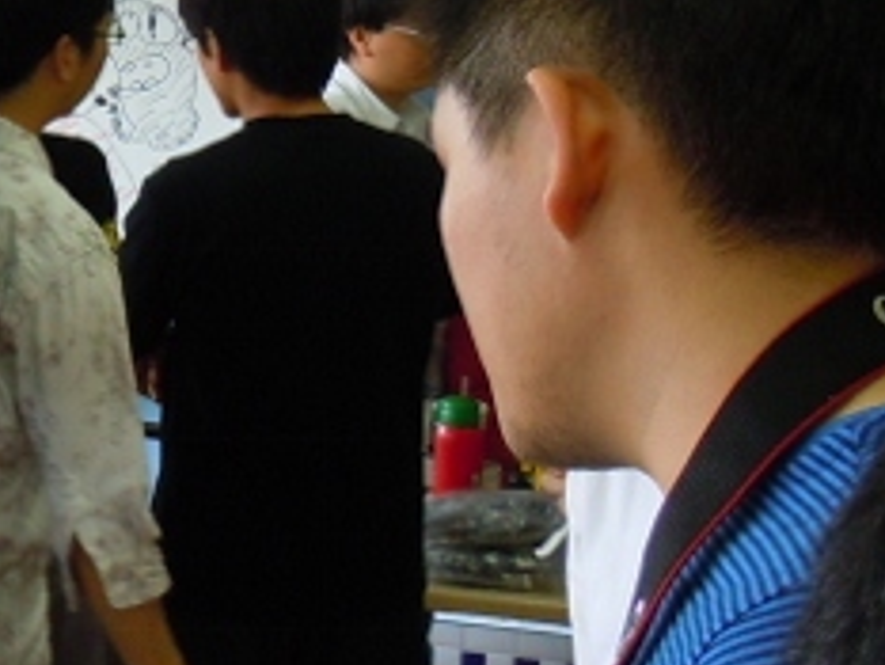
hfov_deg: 17.9
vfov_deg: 14.2
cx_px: -247
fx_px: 2635
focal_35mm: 103
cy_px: 57
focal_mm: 5.4
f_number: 3.5
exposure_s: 1/60
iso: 200
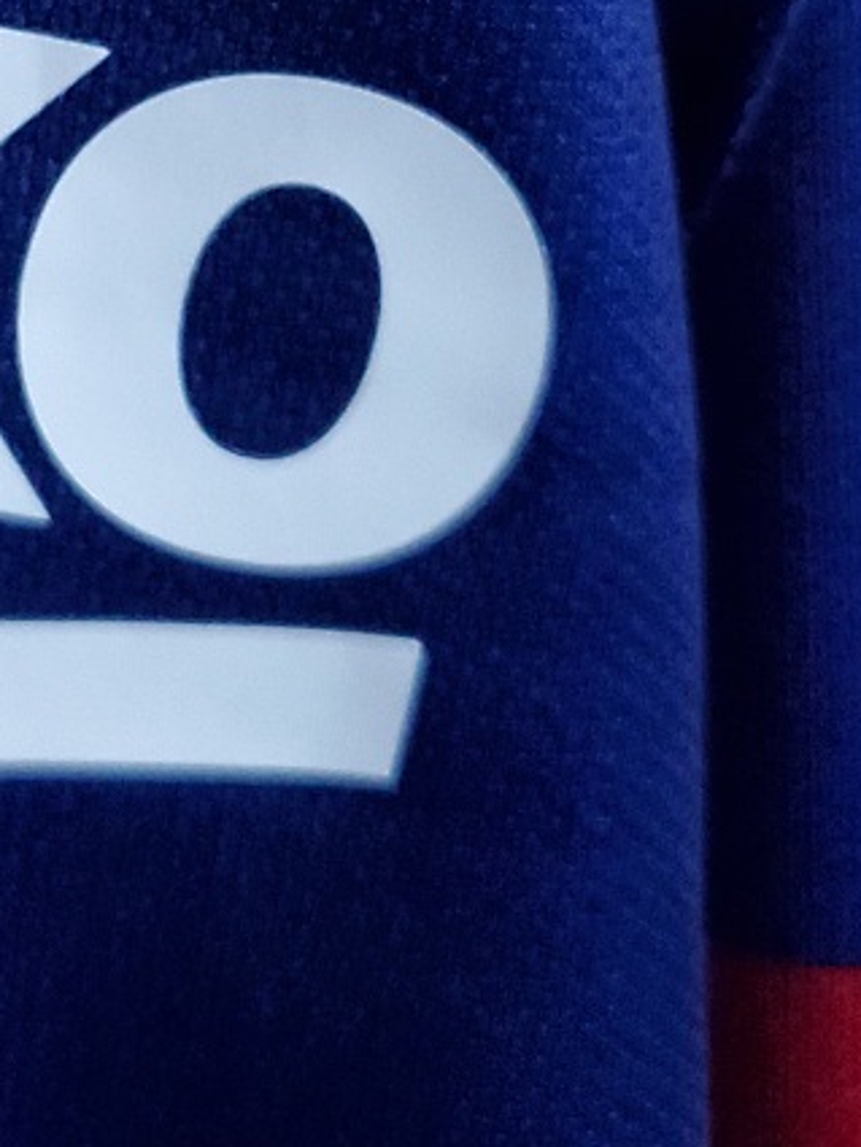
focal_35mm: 66
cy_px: 59
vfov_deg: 28.0
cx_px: -8
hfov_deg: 21.5
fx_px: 2188
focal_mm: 4.3
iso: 500
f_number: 1.5
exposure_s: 1/60
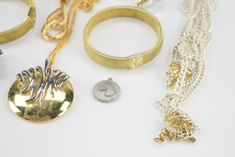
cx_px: 118
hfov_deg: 24.6
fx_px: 539
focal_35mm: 82
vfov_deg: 16.6
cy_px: 78
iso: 800
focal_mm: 55
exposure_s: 1/100
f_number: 5.6
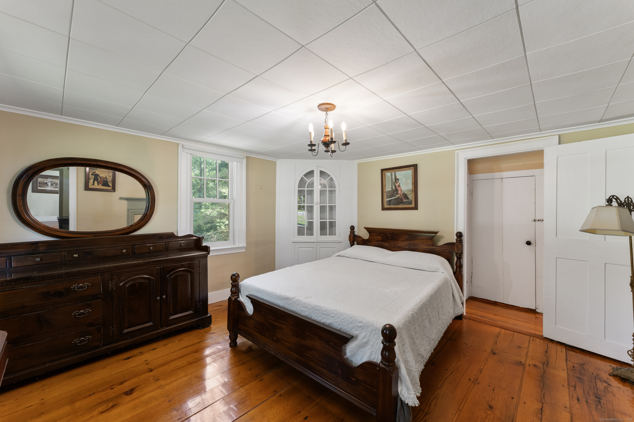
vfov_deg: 81.2
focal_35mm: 14
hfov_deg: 104.3
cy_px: 211
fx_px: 247
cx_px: 317
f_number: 8
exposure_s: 1/8
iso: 800
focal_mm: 14
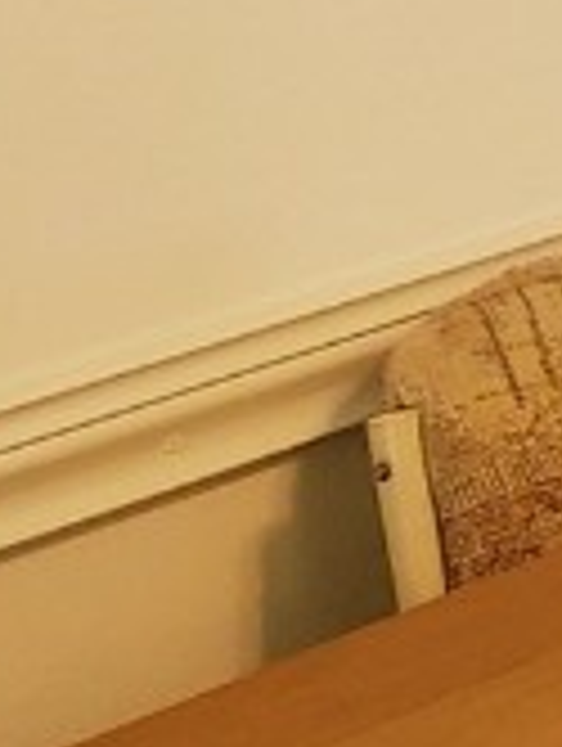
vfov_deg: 11.7
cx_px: 2239
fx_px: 3455
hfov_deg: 7.1
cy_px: -432
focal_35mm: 160
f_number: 2.4
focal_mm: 4.3
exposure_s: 1/60
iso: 160
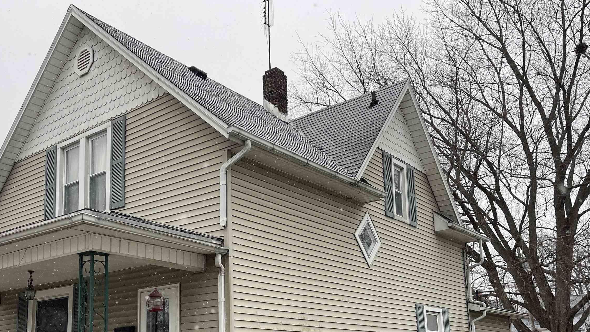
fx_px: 579
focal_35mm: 37
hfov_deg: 53.2
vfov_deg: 31.2
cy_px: 267
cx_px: 211
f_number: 1.6
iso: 32
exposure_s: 1/376
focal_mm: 5.1
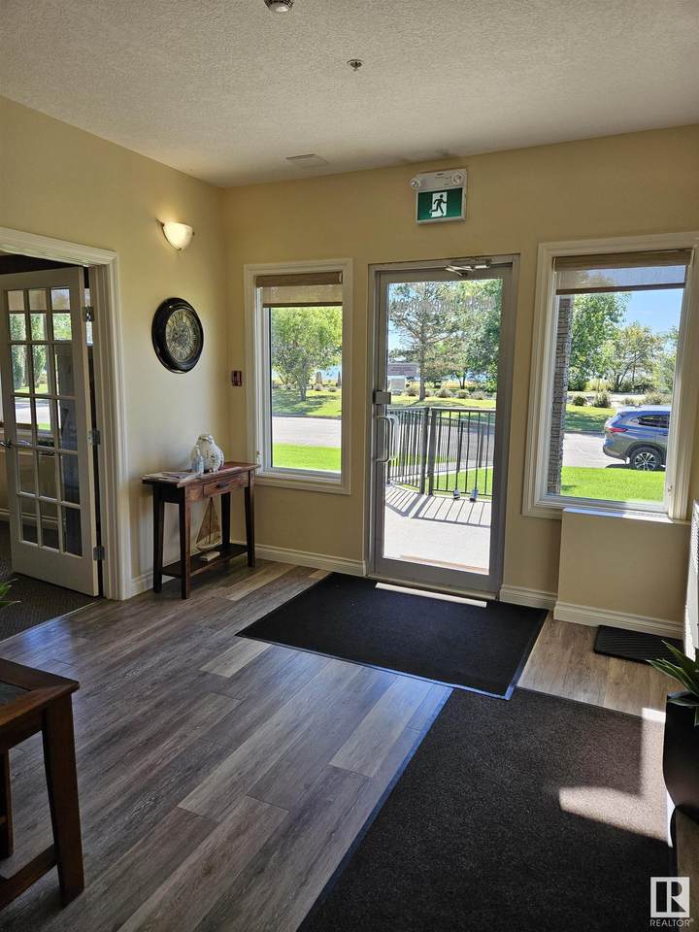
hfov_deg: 58.9
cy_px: 466
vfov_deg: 73.9
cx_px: 350
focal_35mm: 23
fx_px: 619
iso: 40
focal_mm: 5.4
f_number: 1.8
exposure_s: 1/241
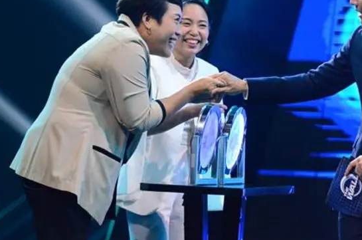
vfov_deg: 4.1
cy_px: 90
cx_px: 252
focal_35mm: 333
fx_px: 3339
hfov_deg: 6.2
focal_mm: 155
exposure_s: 1/640
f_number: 3.5
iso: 6400
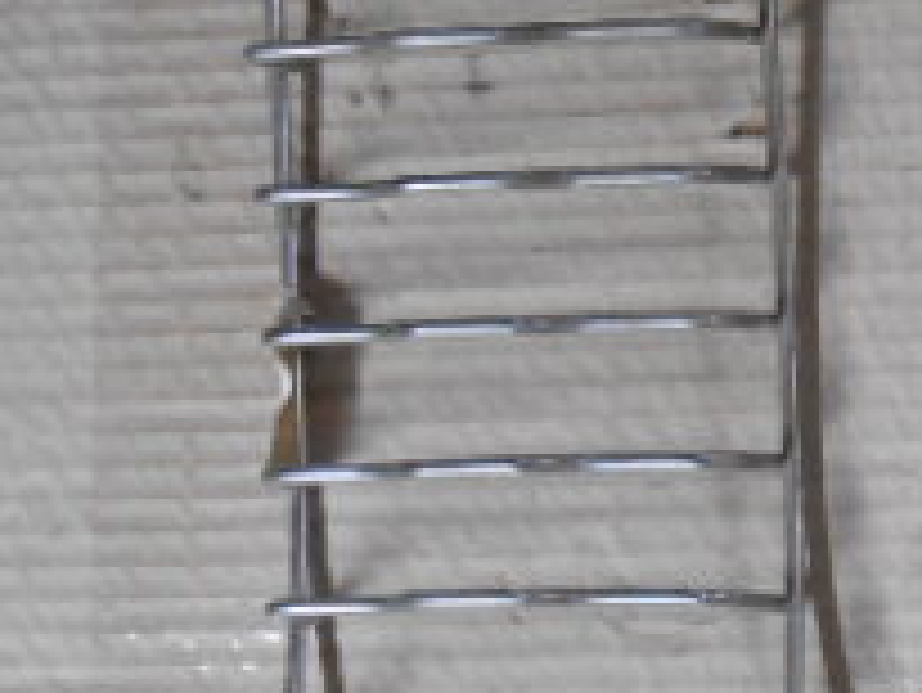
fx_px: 2159
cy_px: 423
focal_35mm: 81
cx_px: 1142
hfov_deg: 22.1
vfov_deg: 18.2
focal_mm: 4.6
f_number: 3.5
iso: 320
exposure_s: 1/30
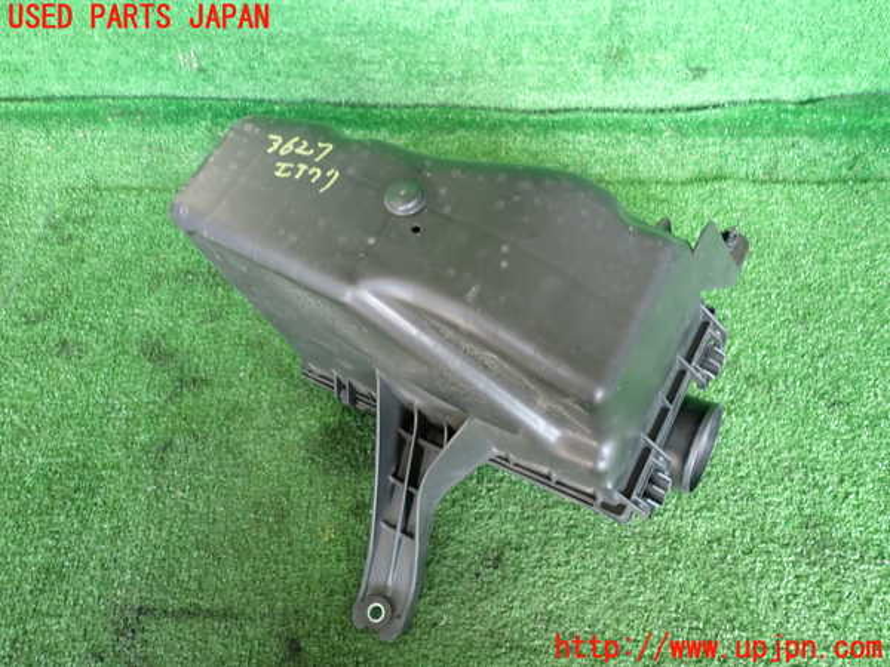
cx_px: 445
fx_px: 643
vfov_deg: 54.9
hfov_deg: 69.4
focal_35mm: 25
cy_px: 334
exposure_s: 1/50
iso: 200
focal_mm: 4.5
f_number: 2
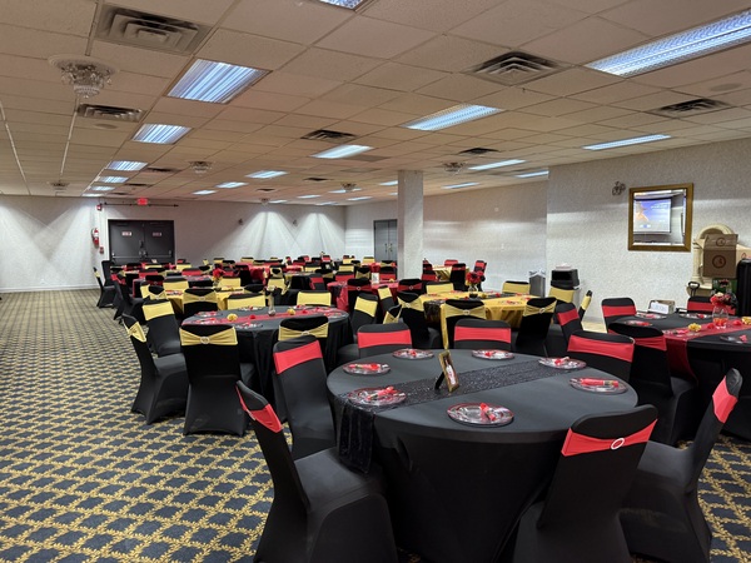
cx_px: 376
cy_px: 282
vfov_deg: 56.8
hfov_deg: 71.6
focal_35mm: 24
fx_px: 521
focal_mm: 6.76
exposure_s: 1/60
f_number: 1.78
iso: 400
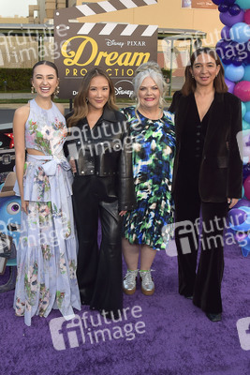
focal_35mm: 24
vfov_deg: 73.7
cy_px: 188
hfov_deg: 53.2
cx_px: 125
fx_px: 250
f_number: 6.3
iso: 640
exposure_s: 1/250
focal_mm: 24
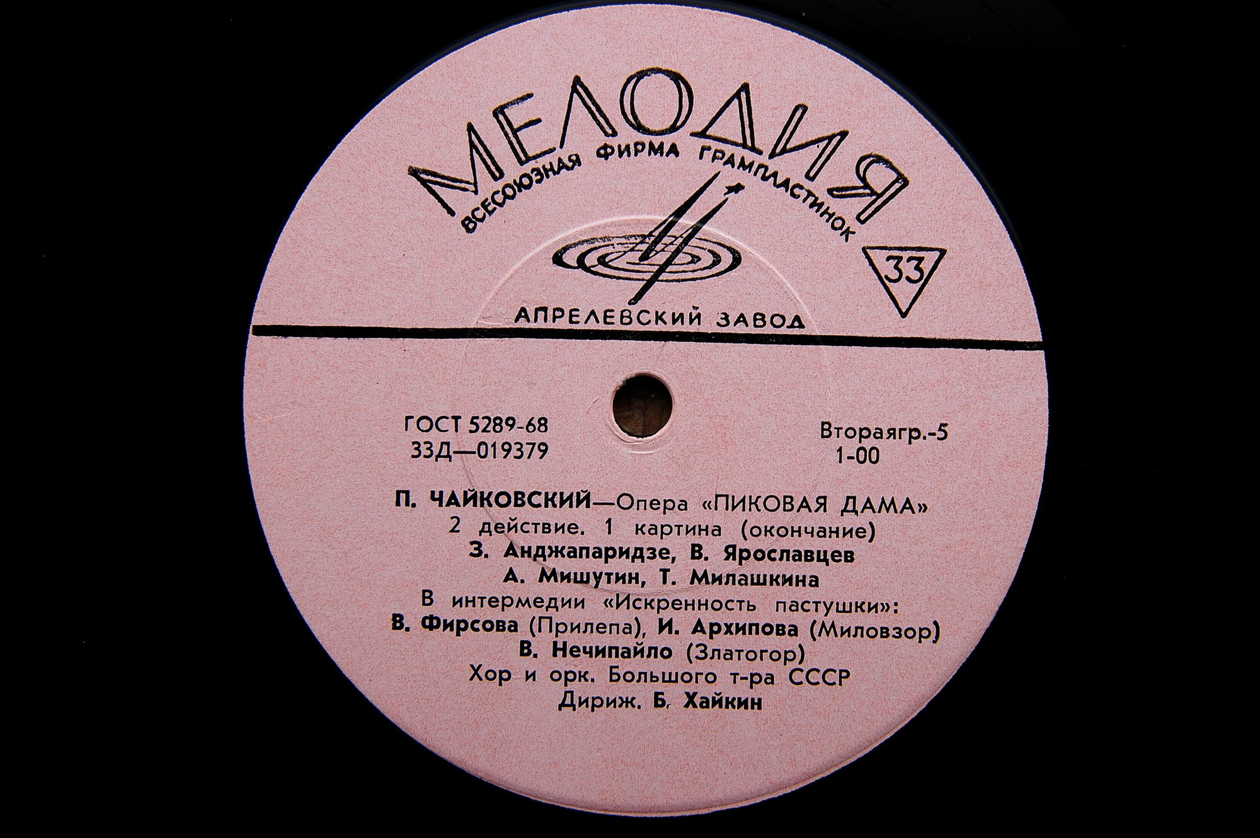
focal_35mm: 52
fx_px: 1836
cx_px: 630
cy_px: 419
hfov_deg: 37.9
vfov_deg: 25.7
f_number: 7.1
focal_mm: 35
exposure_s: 1/180
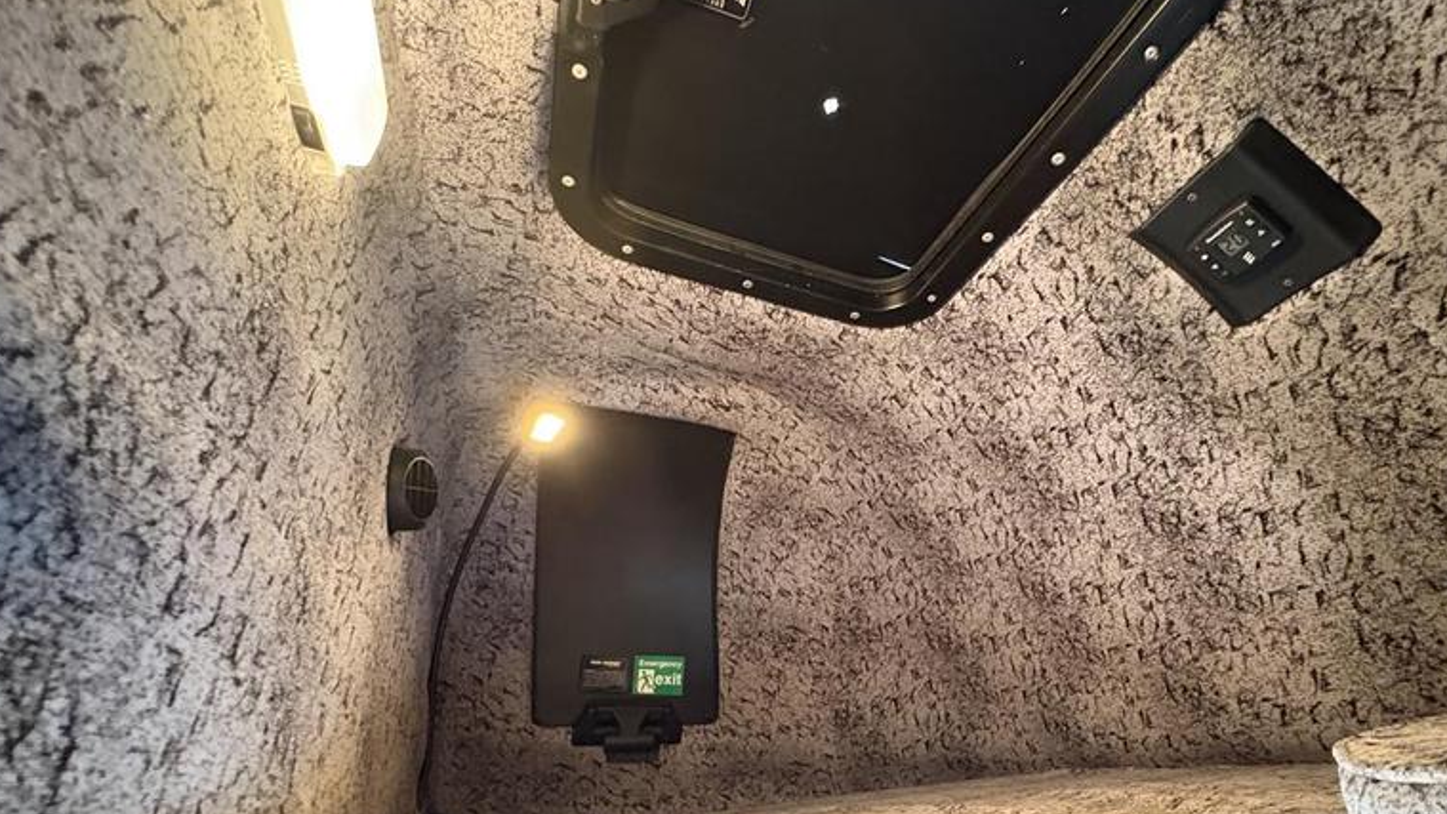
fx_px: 691
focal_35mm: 18
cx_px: 797
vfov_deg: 60.4
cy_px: 496
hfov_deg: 92.4
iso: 1000
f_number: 2.2
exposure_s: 1/39
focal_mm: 2.22
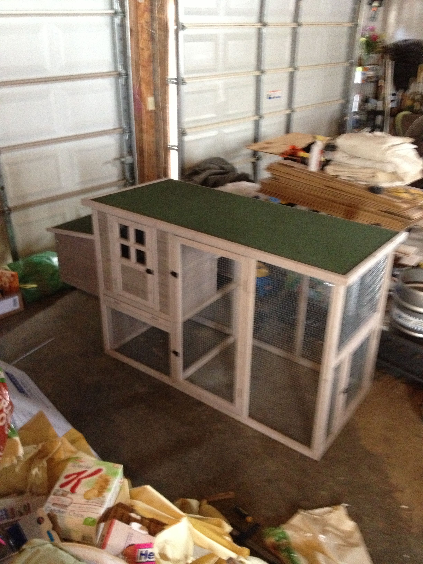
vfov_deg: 52.6
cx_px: 212
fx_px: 570
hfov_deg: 40.7
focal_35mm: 35
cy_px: 282
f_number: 2.4
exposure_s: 1/15
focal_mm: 4.28
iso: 500
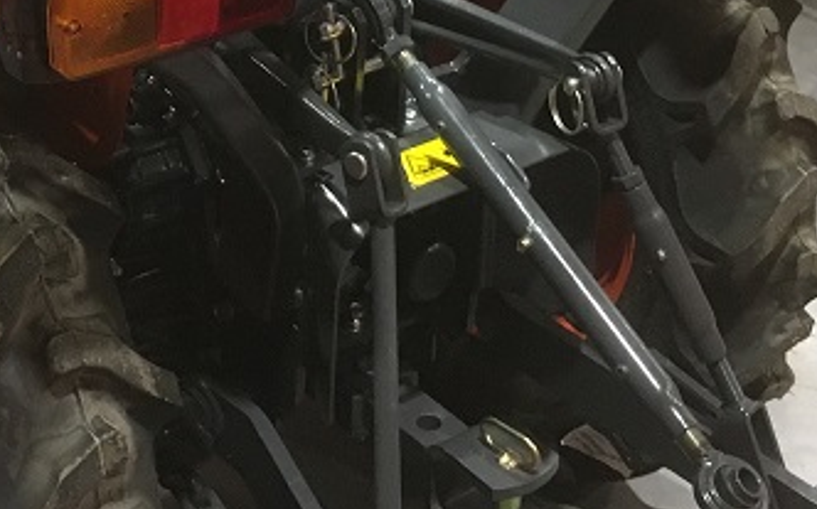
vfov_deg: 14.4
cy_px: -96
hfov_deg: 23.5
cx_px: 271
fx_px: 1958
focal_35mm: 88
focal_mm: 4.15
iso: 200
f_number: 2.2
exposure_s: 1/25
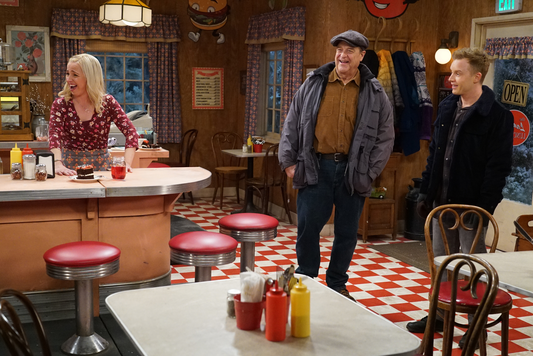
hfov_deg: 42.7
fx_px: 681
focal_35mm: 46
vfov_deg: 29.3
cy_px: 178
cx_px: 266
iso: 10000
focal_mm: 46
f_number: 4.5
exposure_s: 1/200
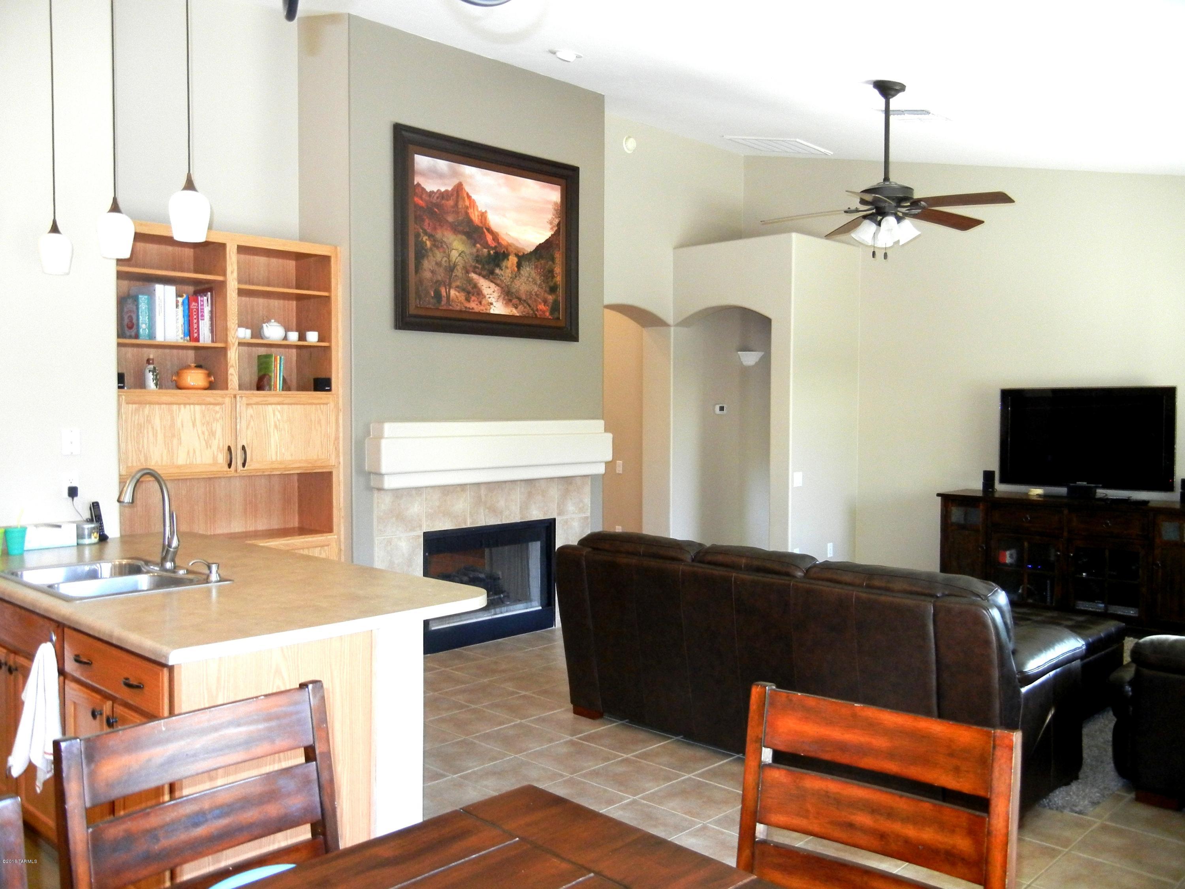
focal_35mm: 30
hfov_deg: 60.0
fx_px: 1027
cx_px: 592
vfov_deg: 46.8
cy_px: 444
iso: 392
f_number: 3.5
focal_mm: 5.4
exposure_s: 1/30
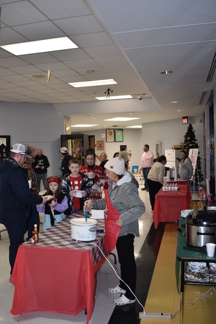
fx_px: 310
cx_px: 108
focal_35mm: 34
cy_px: 162
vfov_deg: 55.1
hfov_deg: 38.4
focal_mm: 23
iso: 800
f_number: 3.8
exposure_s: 1/160
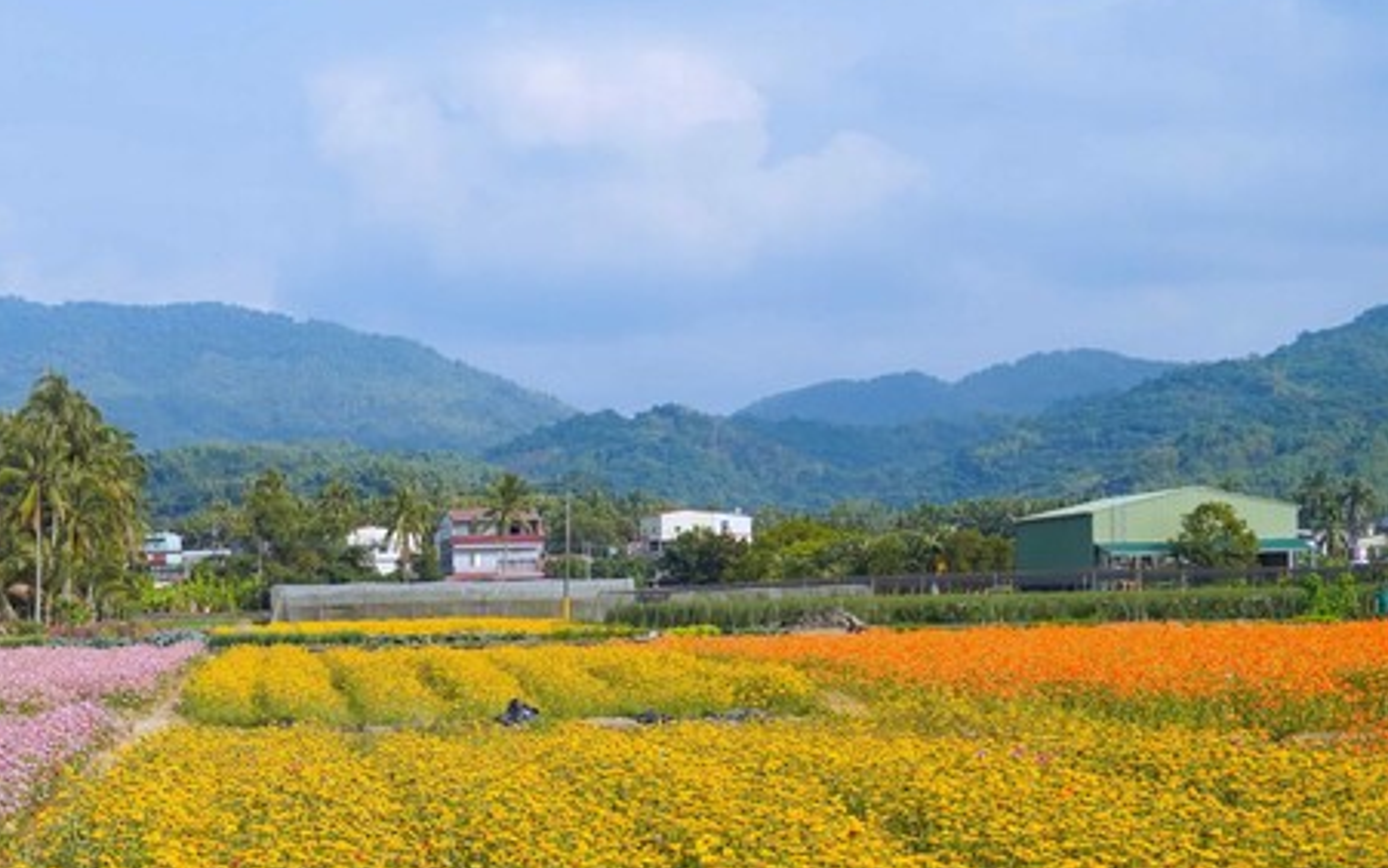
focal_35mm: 71
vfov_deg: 18.1
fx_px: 2686
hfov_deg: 28.3
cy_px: 729
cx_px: 268
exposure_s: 1/2000
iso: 100
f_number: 2.8
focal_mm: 37
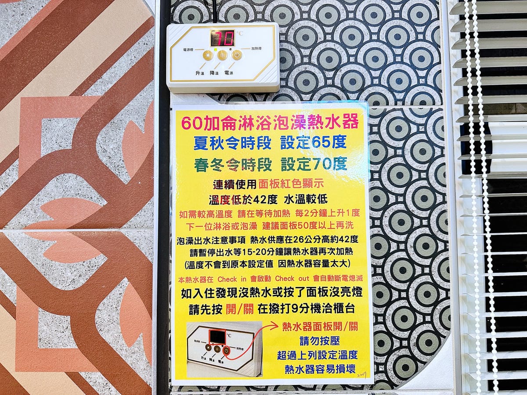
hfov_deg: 71.6
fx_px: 365
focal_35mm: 24
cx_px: 264
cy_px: 198
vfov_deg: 56.8
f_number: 1.78
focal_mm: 6.86
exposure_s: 1/60
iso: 160
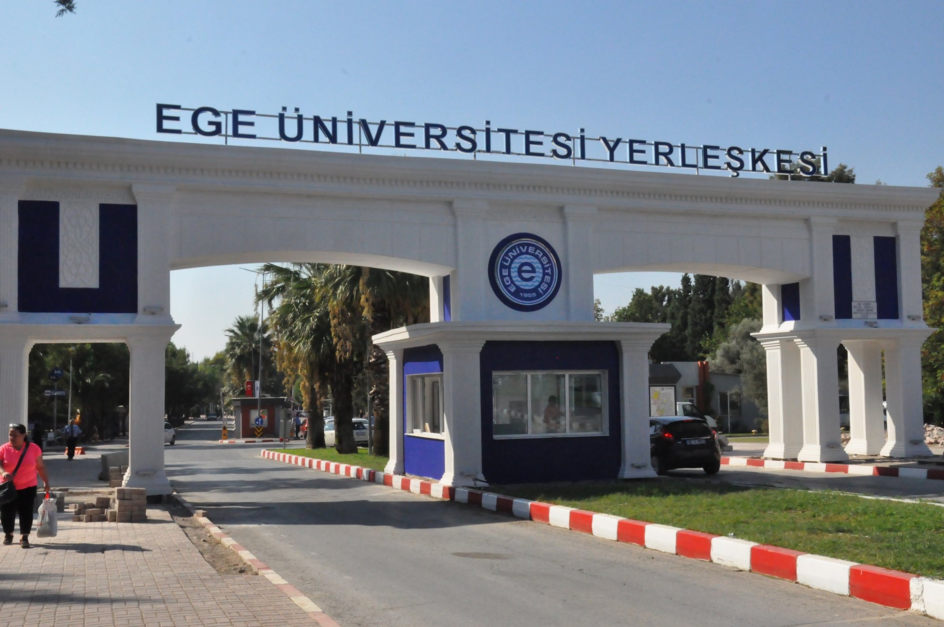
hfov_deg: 51.3
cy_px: 314
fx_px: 982
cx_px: 472
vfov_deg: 35.4
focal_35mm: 38
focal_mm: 25
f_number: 18
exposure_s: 1/1250
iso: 3200
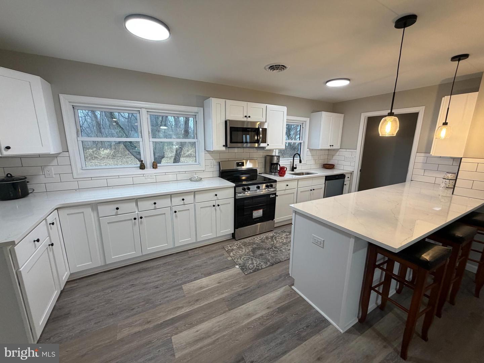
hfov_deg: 102.1
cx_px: 242
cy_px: 182
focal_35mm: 14
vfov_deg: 85.7
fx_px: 196
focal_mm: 2.22
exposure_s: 1/60
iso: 160
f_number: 2.2
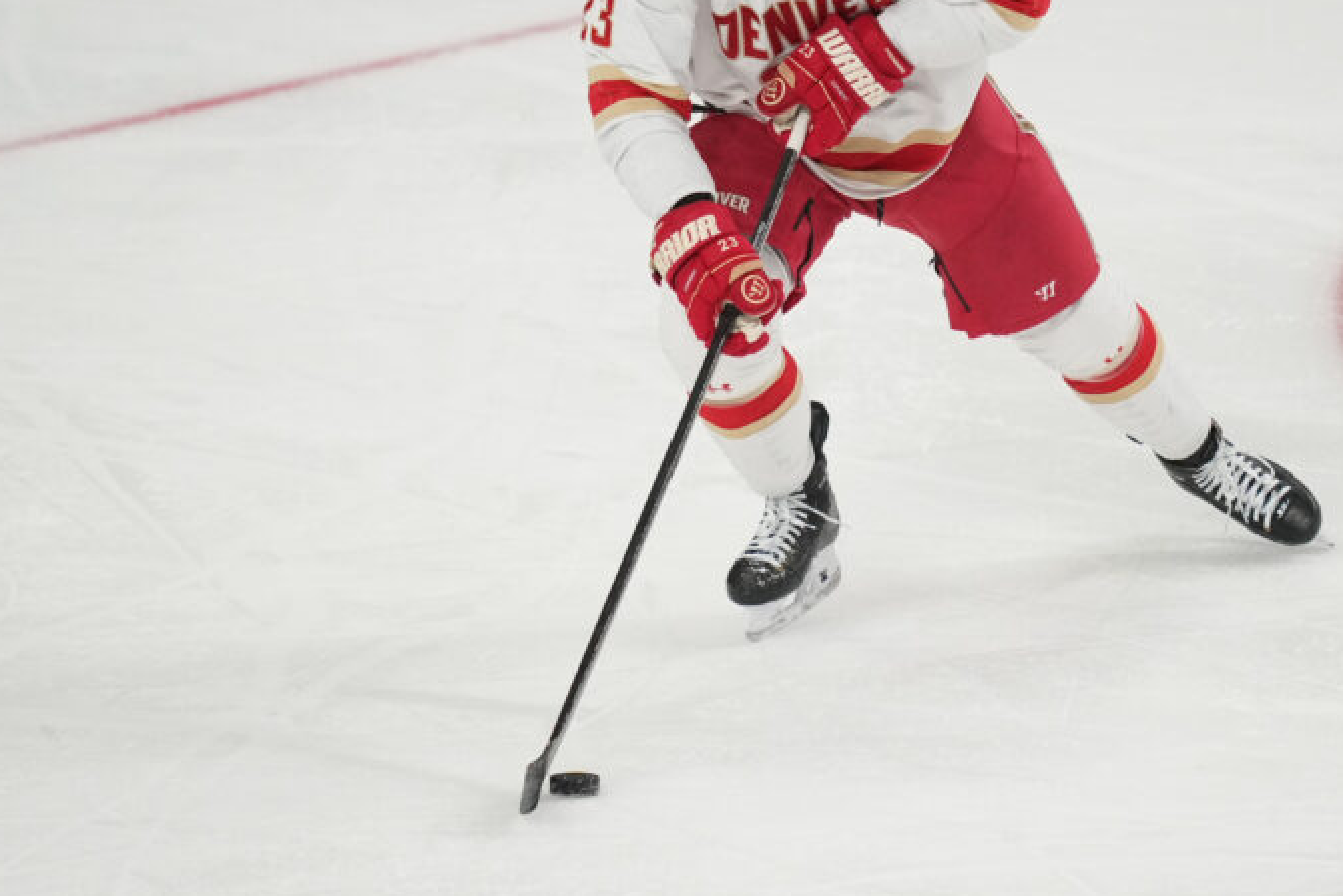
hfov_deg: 2.2
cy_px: 292
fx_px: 34244
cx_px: 887
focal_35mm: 918
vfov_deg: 1.5
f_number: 2.8
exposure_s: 1/2000
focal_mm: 400
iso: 2500
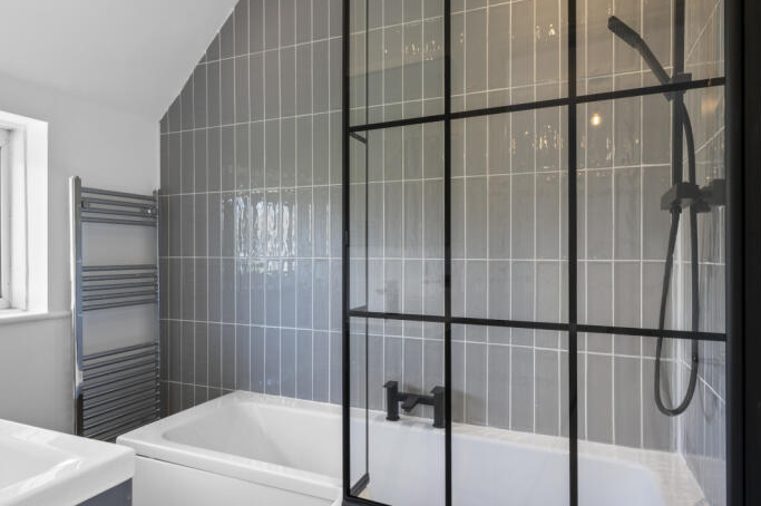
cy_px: 261
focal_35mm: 24
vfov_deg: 53.0
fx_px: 507
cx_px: 312
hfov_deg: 73.2
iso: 200
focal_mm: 16
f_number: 16
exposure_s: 1/1.67
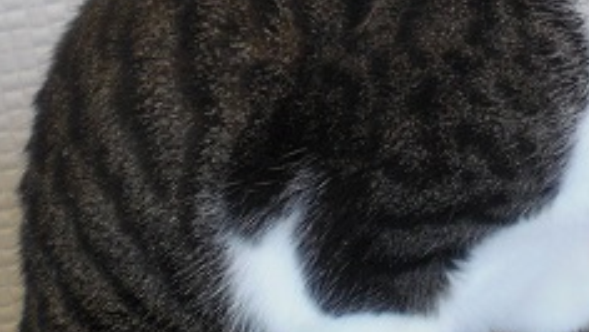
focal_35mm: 86
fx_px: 1344
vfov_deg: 13.7
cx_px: 544
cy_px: -52
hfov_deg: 24.0
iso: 200
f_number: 3.1
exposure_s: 1/50
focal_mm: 6.3
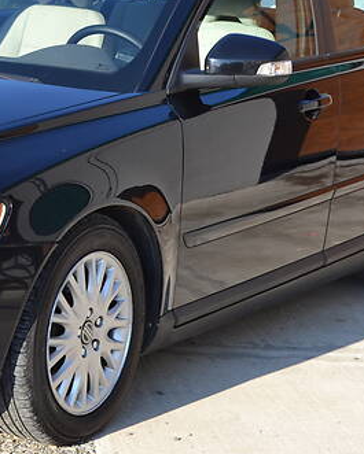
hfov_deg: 11.3
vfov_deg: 14.1
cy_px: 119
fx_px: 1831
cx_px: 11
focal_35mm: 136
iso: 100
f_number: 5.6
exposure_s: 1/125
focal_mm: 40
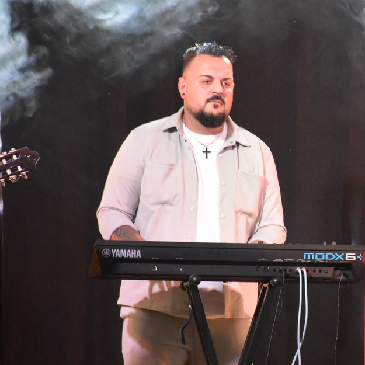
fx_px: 4092
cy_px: 206
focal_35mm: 343
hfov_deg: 5.1
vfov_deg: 5.1
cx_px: 336
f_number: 5.6
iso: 4500
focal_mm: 140
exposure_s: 1/125
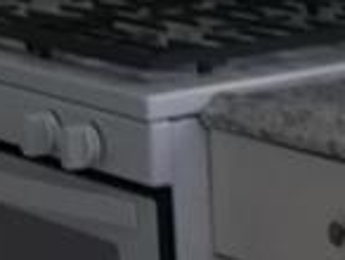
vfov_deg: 6.7
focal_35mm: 224
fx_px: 2236
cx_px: 402
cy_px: 149
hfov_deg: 8.7
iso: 64
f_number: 2.9
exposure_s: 1/60
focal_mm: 5.7
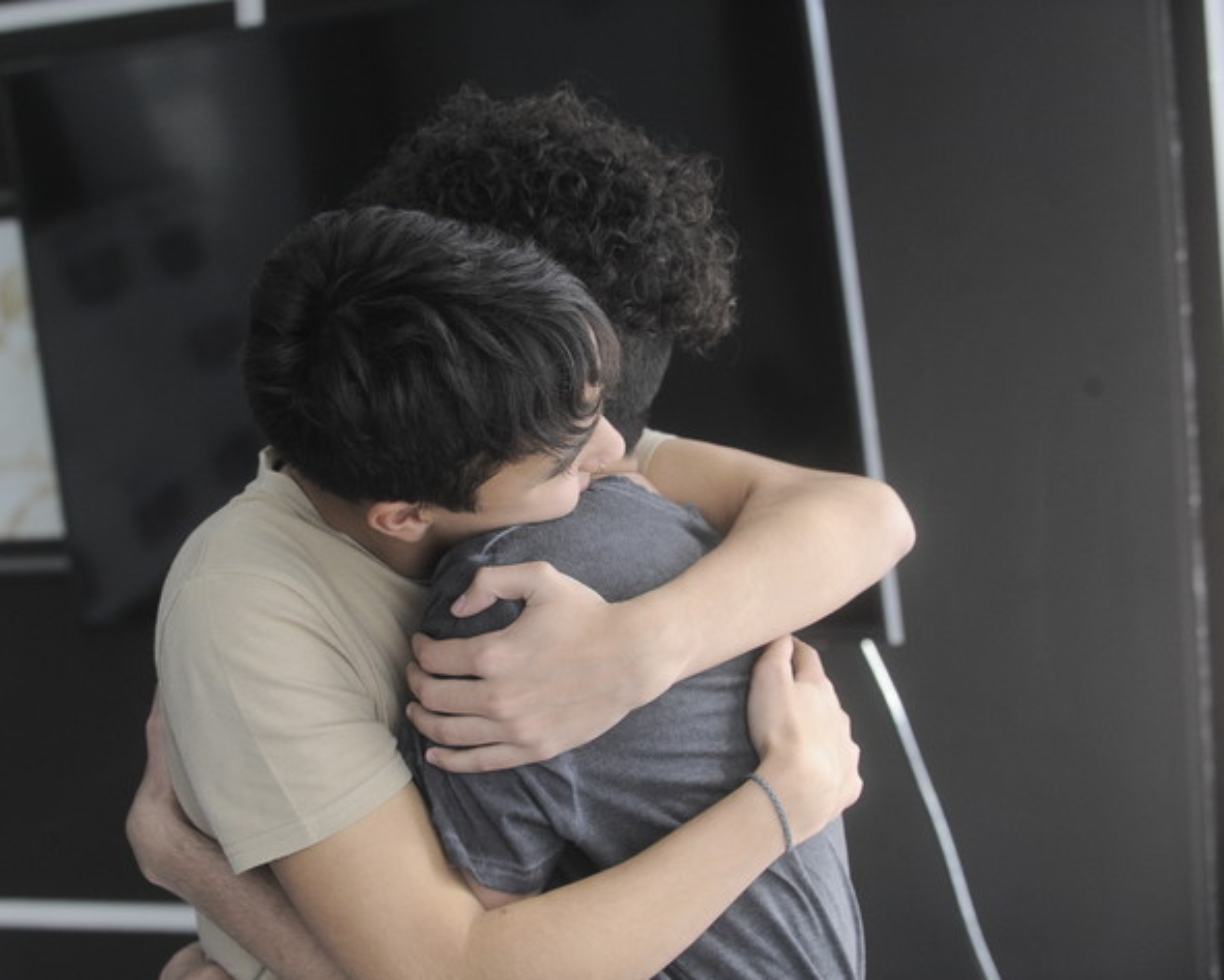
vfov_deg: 19.2
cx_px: 522
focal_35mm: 80
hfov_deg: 23.8
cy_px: 490
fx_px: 2899
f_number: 4.5
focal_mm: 70
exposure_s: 1/500
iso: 1600
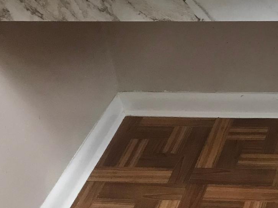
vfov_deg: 18.0
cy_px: -15
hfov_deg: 22.4
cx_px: 349
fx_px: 634
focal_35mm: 79
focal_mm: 3.99
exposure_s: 1/30
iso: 40
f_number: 1.8
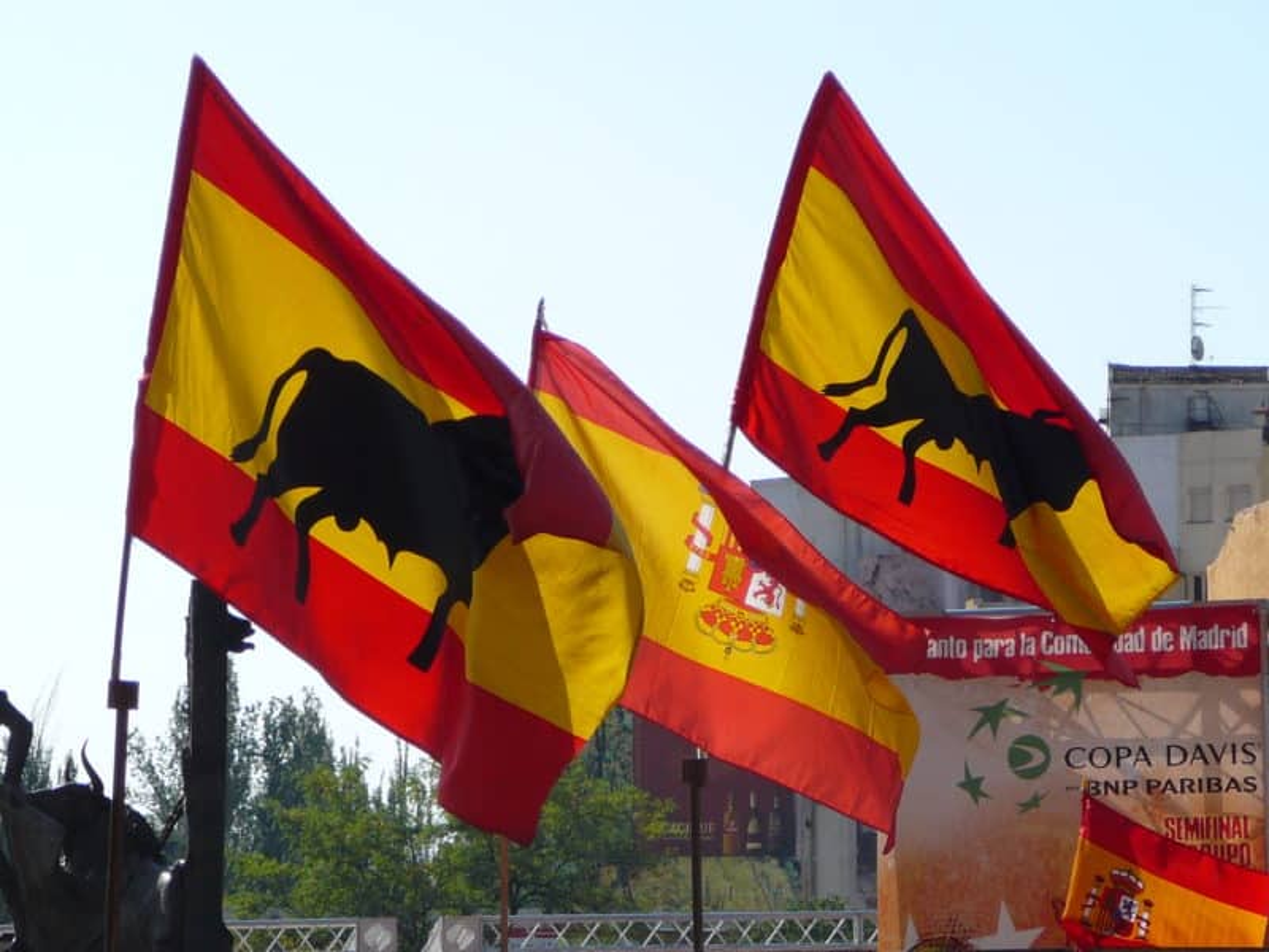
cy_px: 476
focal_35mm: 171
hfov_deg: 11.6
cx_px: 634
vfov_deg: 8.7
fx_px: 6269
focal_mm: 20.4
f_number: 4
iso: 80
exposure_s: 1/800
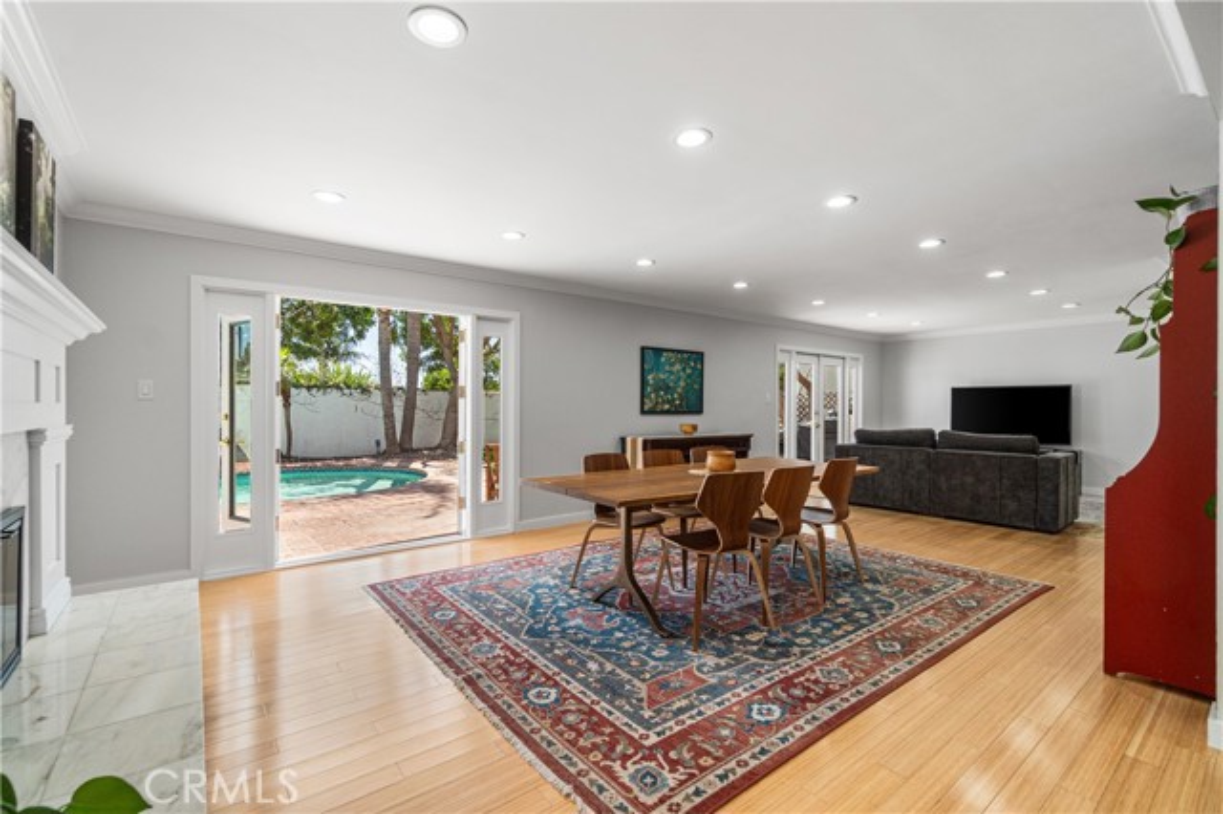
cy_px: 407
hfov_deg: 100.4
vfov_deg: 77.3
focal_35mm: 15
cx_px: 612
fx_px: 509
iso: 320
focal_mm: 10
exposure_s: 1/40
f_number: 7.1
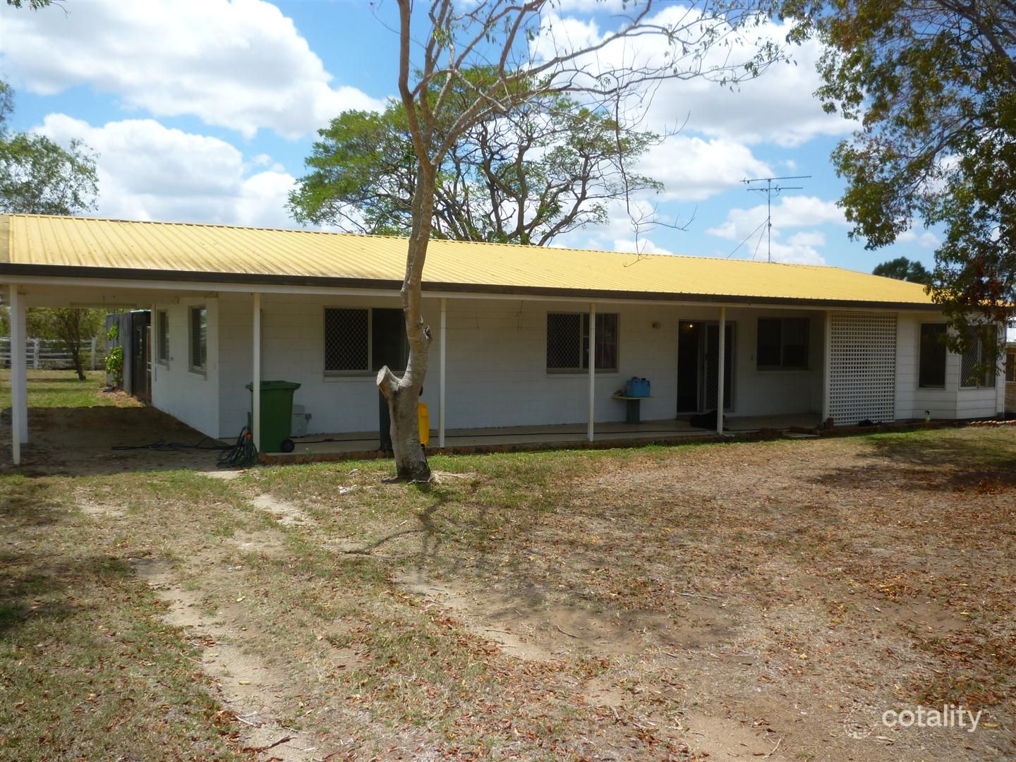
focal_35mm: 29
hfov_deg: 61.7
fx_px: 851
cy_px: 381
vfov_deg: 48.2
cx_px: 508
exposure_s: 1/640
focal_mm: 5.2
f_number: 4
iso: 80
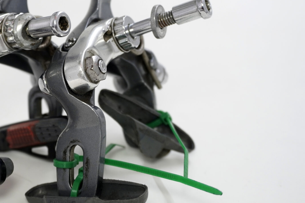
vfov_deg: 22.9
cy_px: 61
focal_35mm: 59
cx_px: 46
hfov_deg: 32.7
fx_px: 499
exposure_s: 1/30
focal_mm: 21
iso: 400
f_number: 4.5
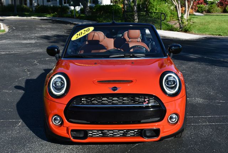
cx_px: 114
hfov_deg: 31.4
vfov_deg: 21.3
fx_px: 406
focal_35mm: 64
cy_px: 76
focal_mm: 32
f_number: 8
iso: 100
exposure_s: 1/250
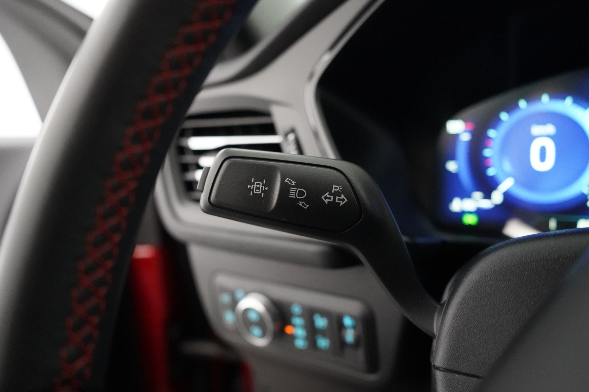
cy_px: 196
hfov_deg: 65.5
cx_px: 294
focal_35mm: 28
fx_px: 458
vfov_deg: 46.4
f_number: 3.5
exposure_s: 1/80
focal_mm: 28
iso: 12800
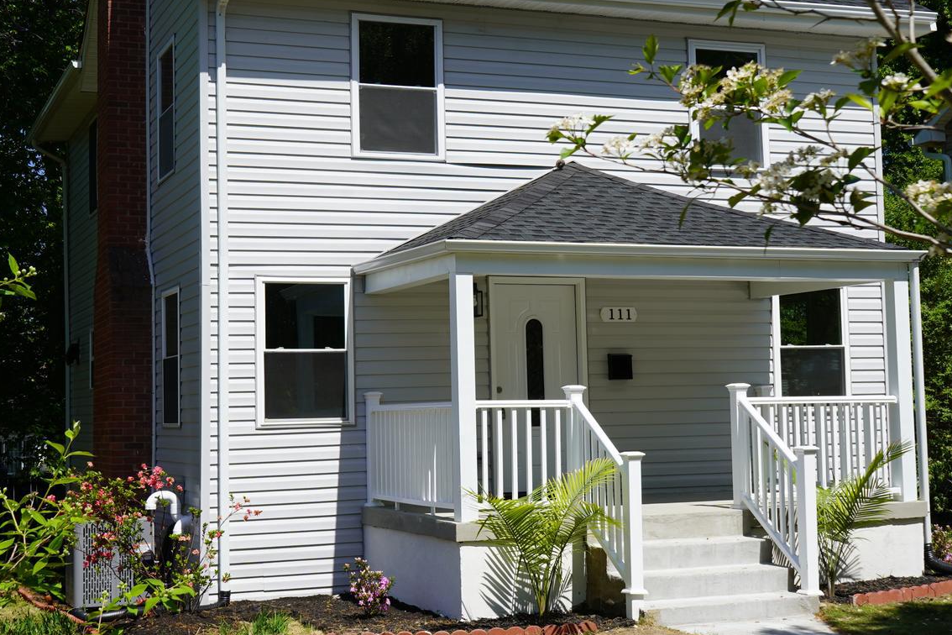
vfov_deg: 24.2
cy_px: 296
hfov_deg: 35.6
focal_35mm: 56
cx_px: 438
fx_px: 1481
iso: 100
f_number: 10
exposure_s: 1/200
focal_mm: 31
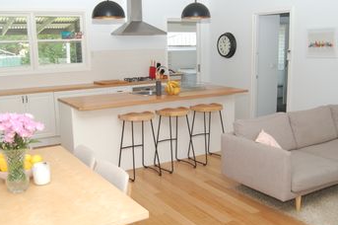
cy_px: 107
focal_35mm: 37
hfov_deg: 51.9
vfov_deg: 35.9
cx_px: 160
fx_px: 347
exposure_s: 1/60
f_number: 4
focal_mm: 18
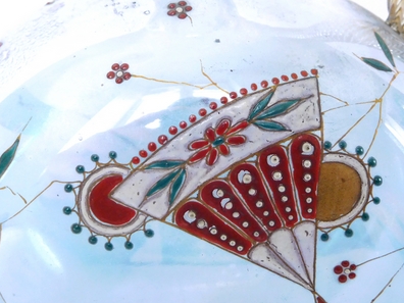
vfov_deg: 27.5
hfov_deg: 36.2
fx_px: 619
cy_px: 162
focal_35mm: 53
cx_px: 216
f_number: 3.8
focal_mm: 6.2
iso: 400
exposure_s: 1/10
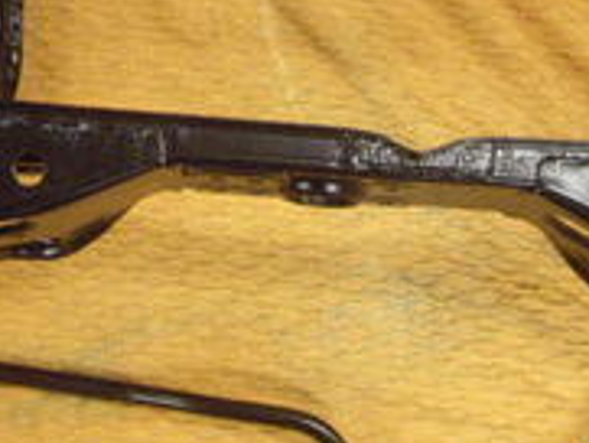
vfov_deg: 10.9
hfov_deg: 14.7
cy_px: -111
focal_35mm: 134
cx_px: 205
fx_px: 2282
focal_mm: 7.9
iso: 400
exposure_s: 1/30
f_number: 2.8
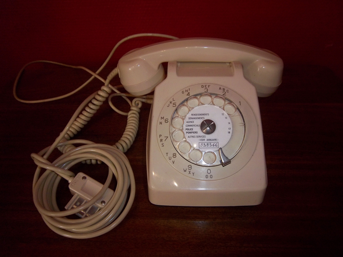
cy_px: 128
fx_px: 277
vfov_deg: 49.7
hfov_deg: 63.4
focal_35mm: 28
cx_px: 172
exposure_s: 1/30
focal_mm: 5.1
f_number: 3.5
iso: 160
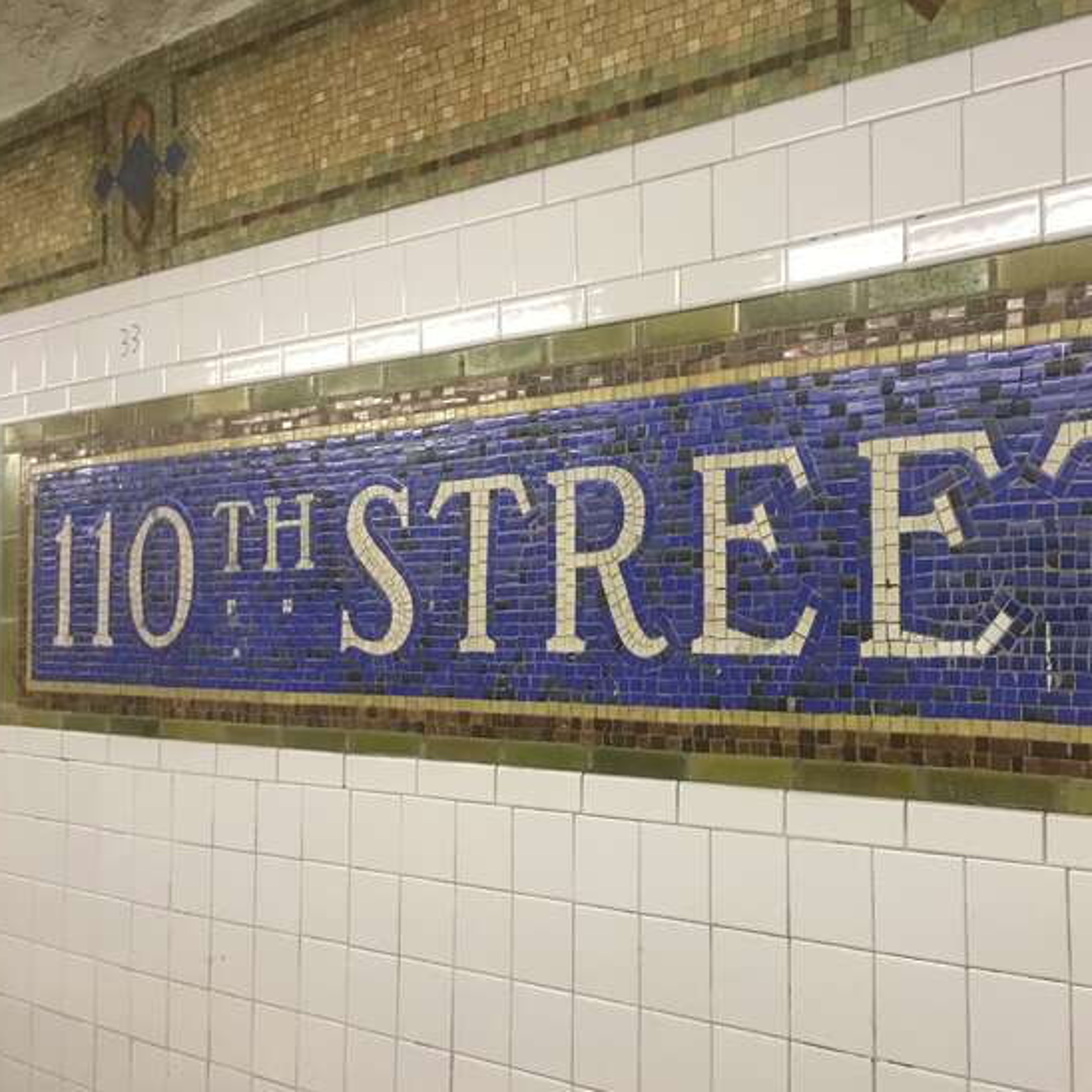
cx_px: 741
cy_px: 592
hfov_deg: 41.2
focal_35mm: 40
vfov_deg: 41.8
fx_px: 1428
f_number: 2.4
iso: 100
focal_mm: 3.3
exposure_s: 1/30
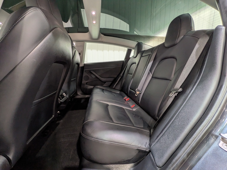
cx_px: 114
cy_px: 85
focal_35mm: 14
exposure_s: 1/25
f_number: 2.2
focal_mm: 1.83
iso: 84
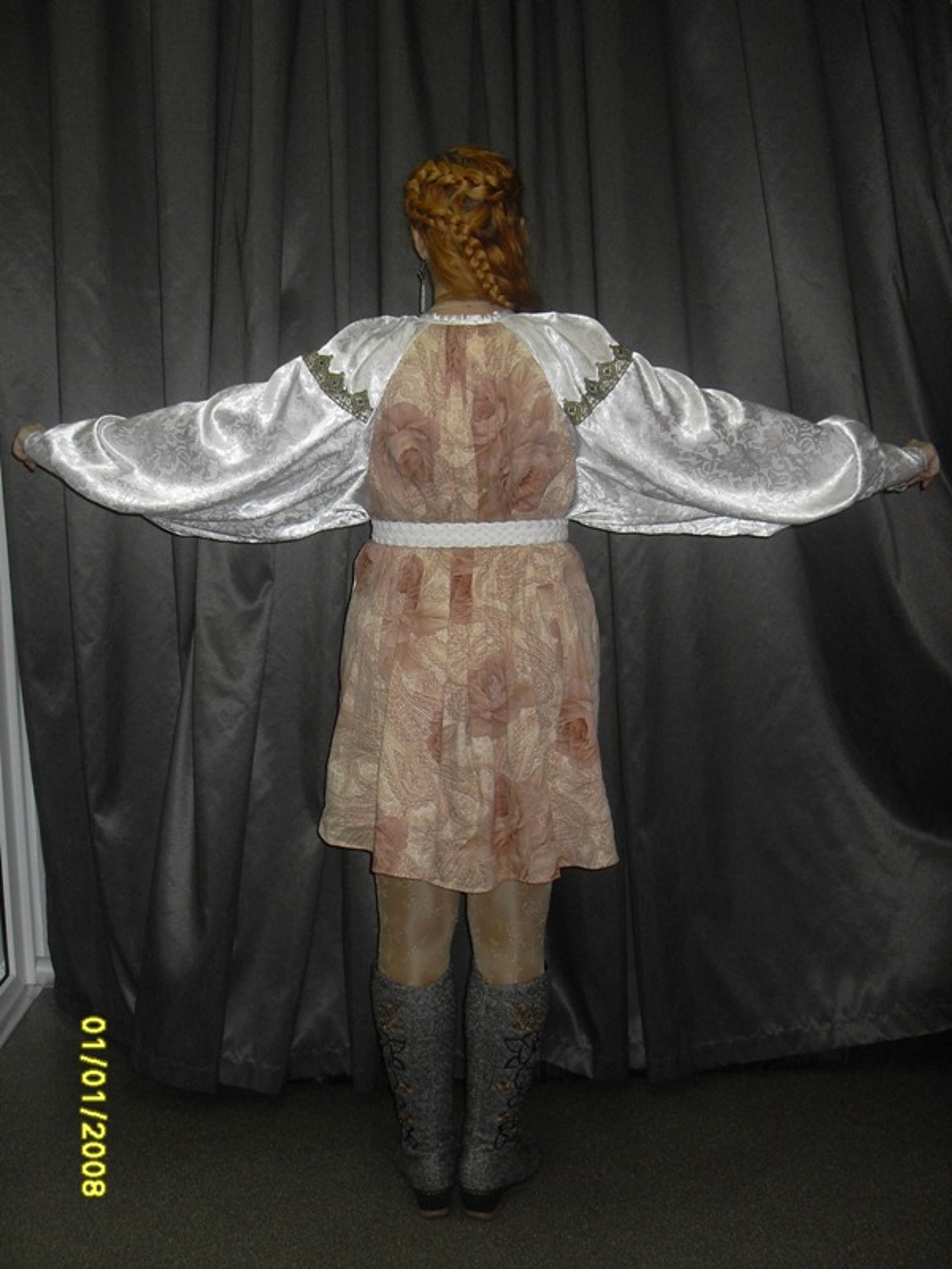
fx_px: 1357
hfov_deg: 38.7
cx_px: 476
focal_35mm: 37
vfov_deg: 50.1
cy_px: 634
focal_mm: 6.3
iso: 100
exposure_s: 1/45
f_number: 2.8
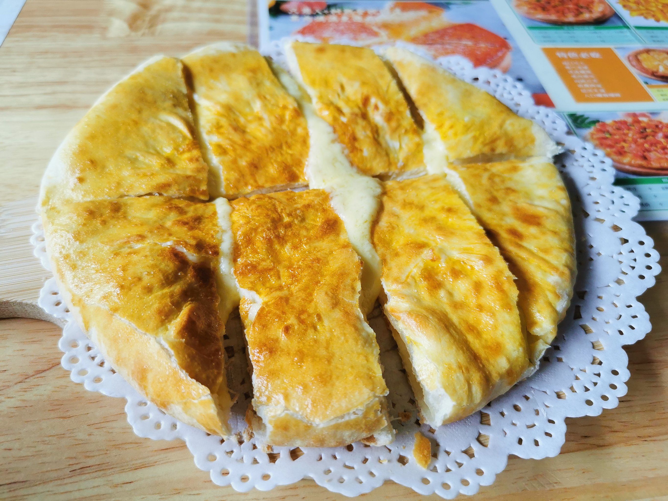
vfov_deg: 51.4
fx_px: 521
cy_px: 250
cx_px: 334
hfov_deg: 65.3
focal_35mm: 27
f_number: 1.8
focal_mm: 5.58
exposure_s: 1/100
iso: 80
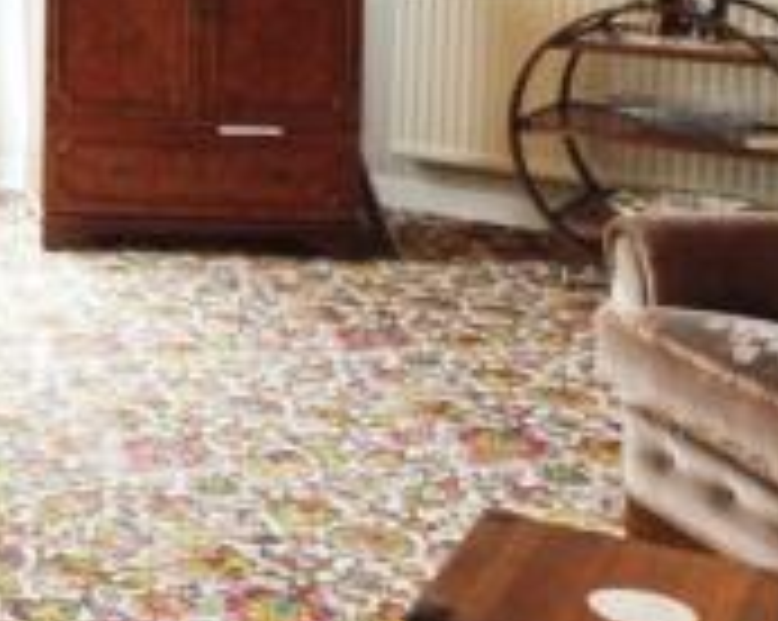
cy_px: -146
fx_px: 1794
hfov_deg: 20.8
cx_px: -387
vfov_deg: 18.5
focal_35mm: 78
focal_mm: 14
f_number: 6.3
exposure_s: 1/60
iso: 500
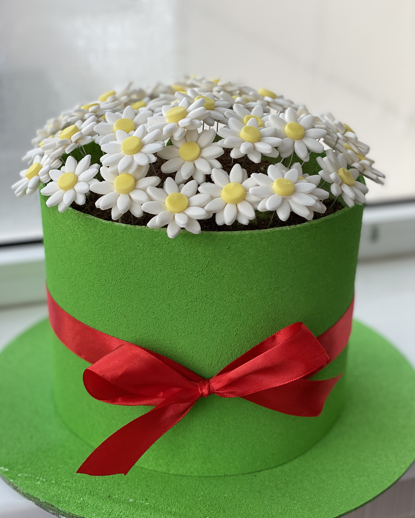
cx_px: 206
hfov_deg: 27.6
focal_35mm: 55
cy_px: 264
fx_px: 844
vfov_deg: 34.1
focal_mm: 6
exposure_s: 1/122
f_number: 2
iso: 32
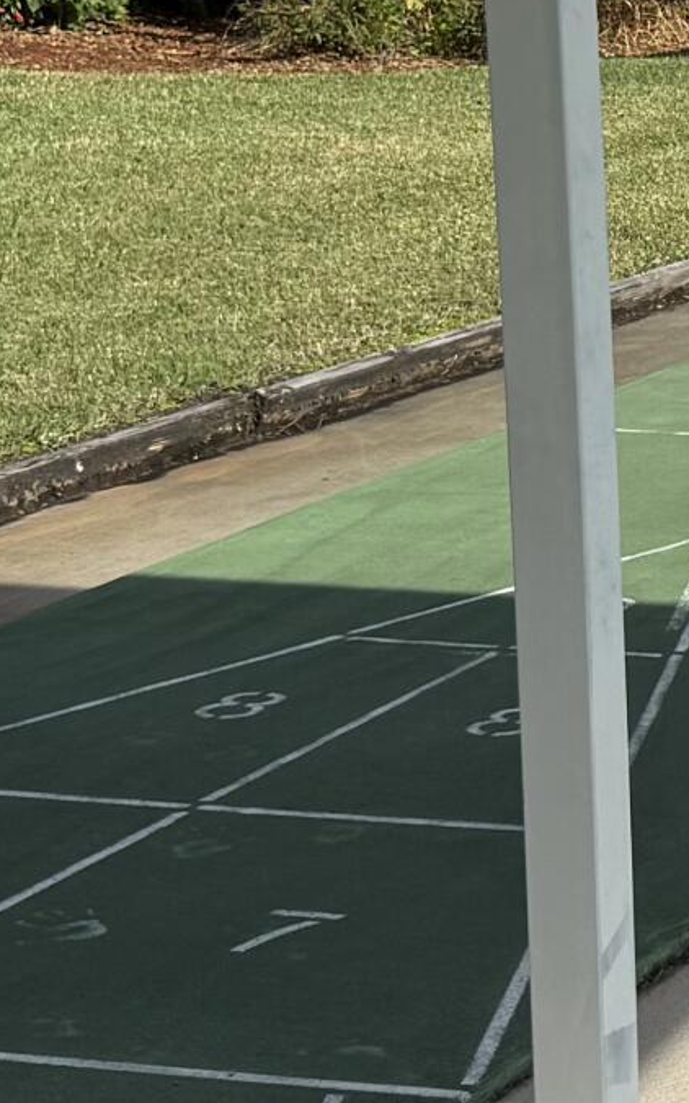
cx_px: 1582
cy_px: 405
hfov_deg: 10.2
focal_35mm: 113
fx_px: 3394
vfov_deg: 18.4
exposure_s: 1/4975
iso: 80
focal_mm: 6.76
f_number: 1.78
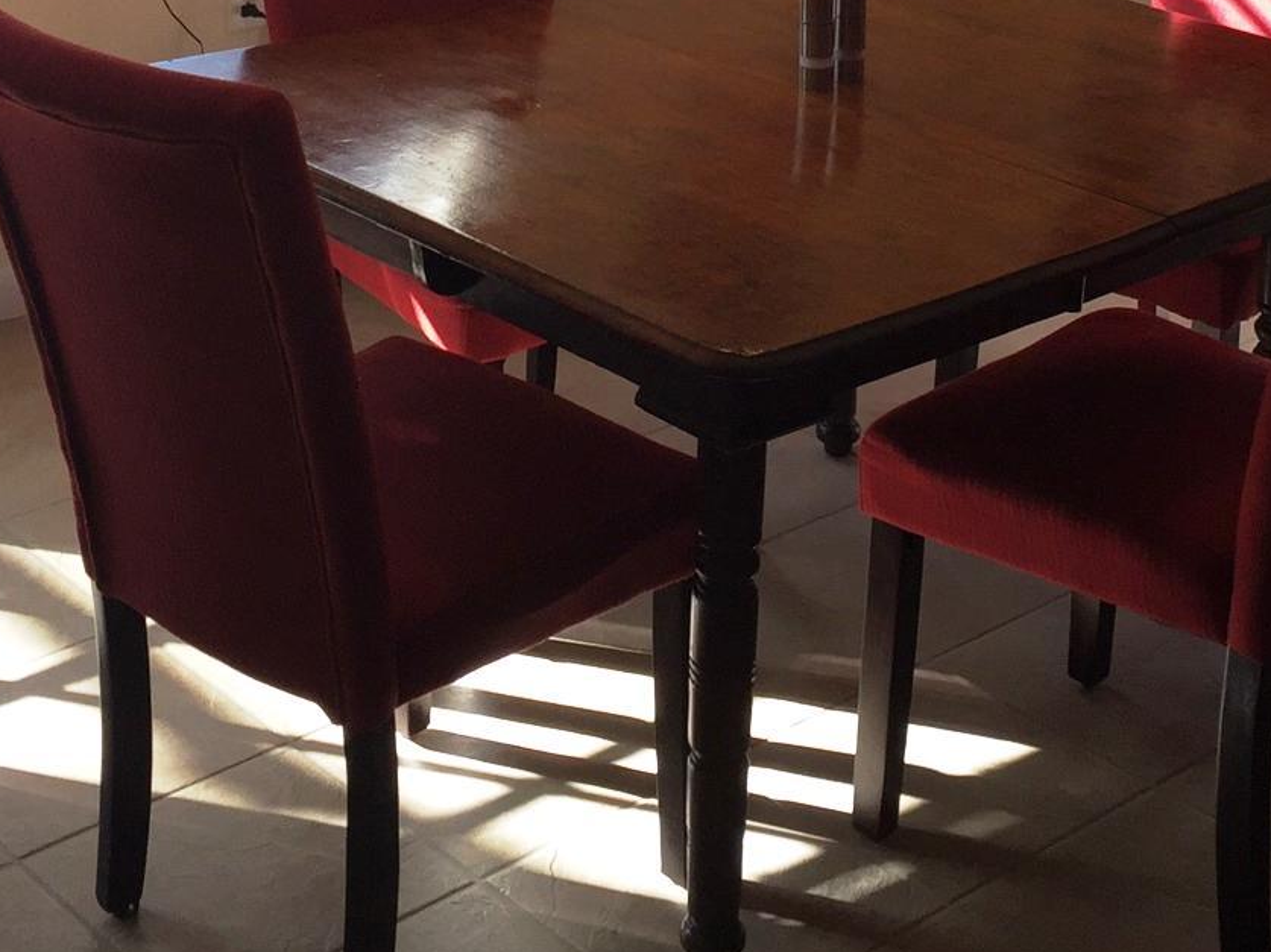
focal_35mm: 71
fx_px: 2606
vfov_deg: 19.8
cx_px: 656
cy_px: -97
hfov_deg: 27.4
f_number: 2.2
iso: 40
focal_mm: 4.15
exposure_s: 1/120
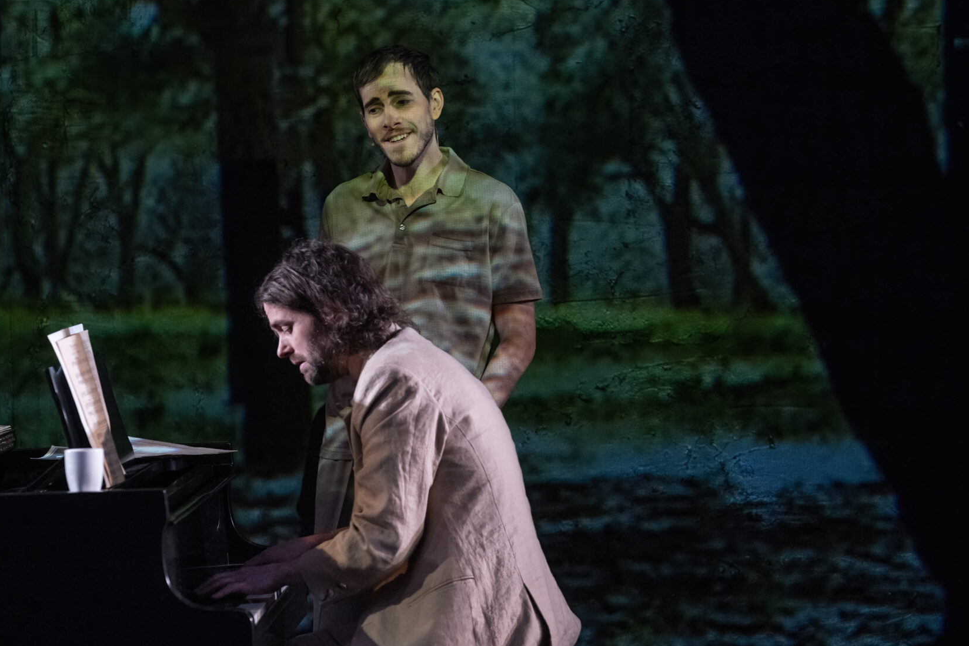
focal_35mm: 198
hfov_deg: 10.4
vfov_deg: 6.9
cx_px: 436
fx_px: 5330
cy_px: 354
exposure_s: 1/200
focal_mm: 170
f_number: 4
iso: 6400
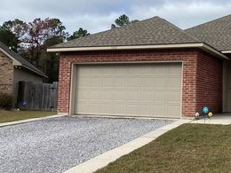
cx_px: 193
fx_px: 334
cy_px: 68
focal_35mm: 50
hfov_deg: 36.6
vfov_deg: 29.0
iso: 32
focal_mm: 4.25
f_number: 1.8
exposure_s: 1/2967
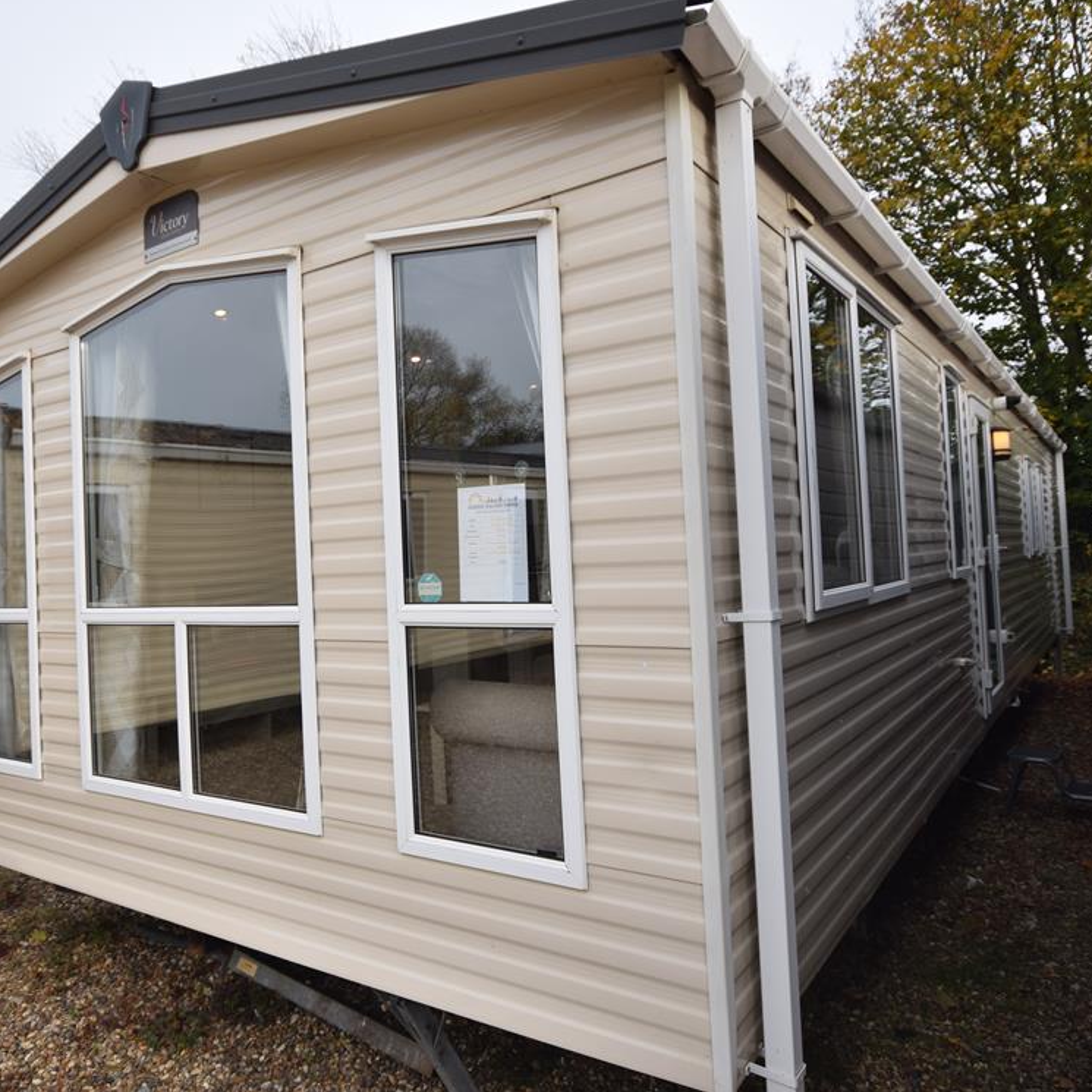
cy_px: 532
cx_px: 456
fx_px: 952
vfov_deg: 59.6
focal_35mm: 27
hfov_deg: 59.3
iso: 200
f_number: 7.1
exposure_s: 1/200
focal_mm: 13
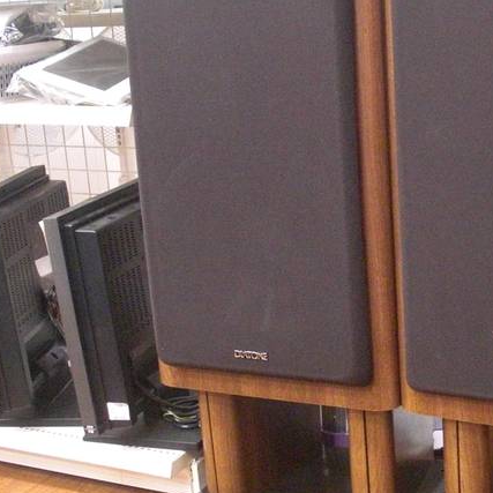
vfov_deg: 25.7
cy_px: 259
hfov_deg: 25.1
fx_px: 1080
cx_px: 419
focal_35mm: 67
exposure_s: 1/50
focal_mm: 6.3
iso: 800
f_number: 2.8
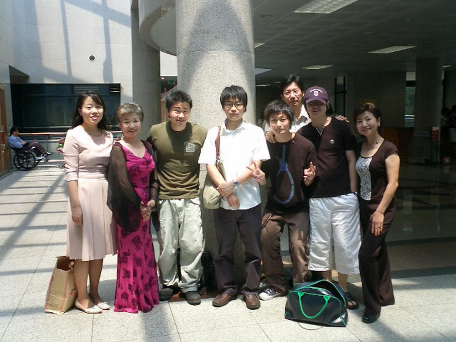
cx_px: 228
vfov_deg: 38.7
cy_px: 171
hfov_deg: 50.1
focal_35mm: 37
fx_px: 487
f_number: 3.5
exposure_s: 1/60
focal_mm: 5.6
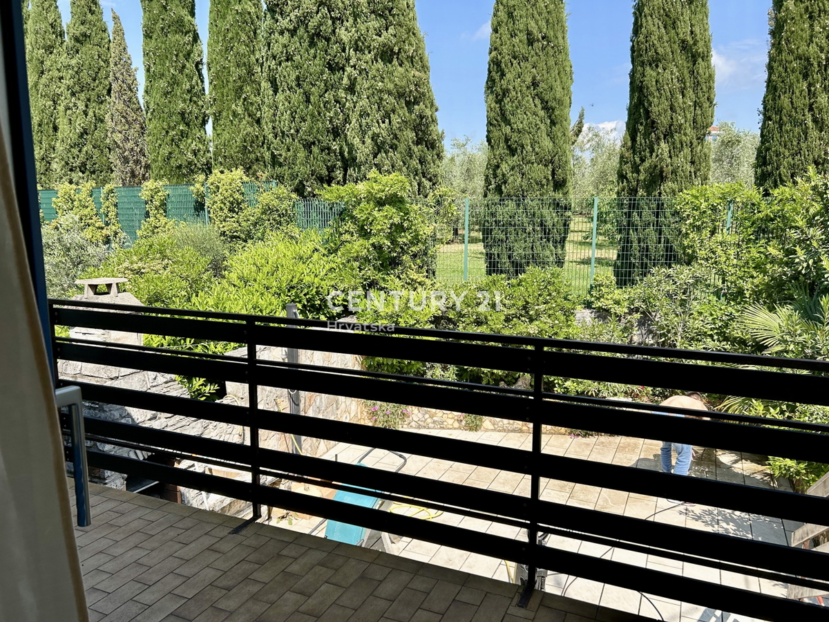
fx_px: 623
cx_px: 414
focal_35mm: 26
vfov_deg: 53.1
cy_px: 311
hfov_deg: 67.3
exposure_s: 1/2008
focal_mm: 5.7
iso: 50
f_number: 1.5
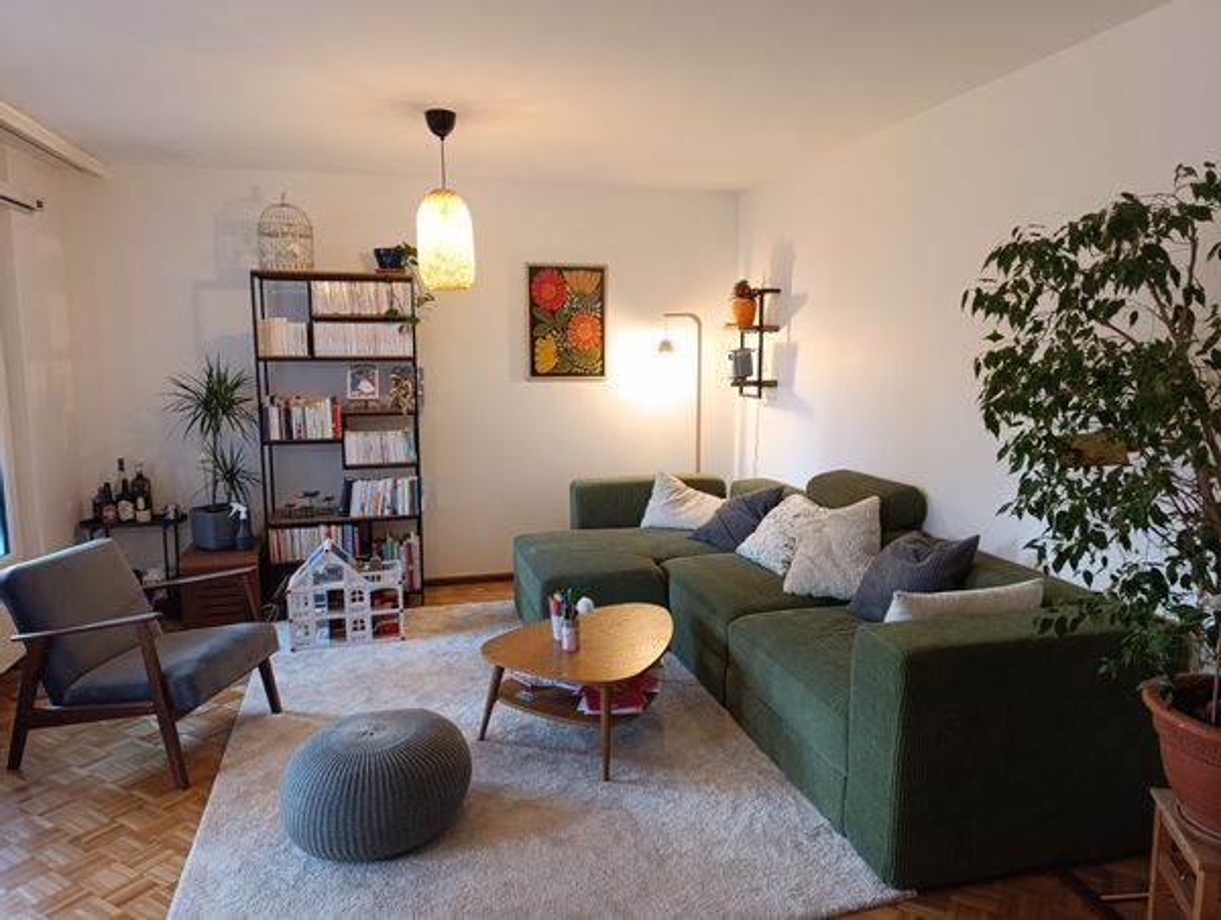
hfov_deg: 73.8
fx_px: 813
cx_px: 610
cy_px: 460
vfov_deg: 59.0
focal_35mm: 23
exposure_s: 1/33.3
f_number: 1.6
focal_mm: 6.14
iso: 1000
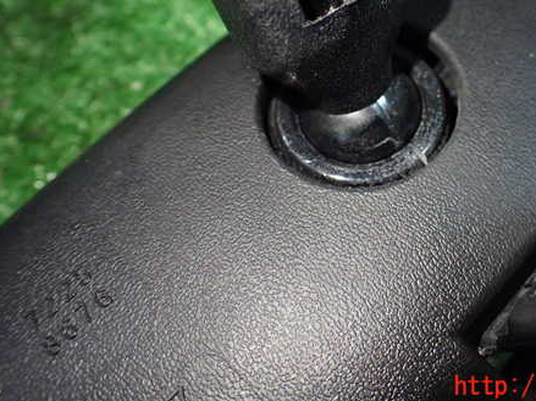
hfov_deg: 45.0
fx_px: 635
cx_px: 364
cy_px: 128
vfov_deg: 34.7
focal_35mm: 41
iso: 640
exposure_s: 1/125
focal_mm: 5.4
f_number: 2.3
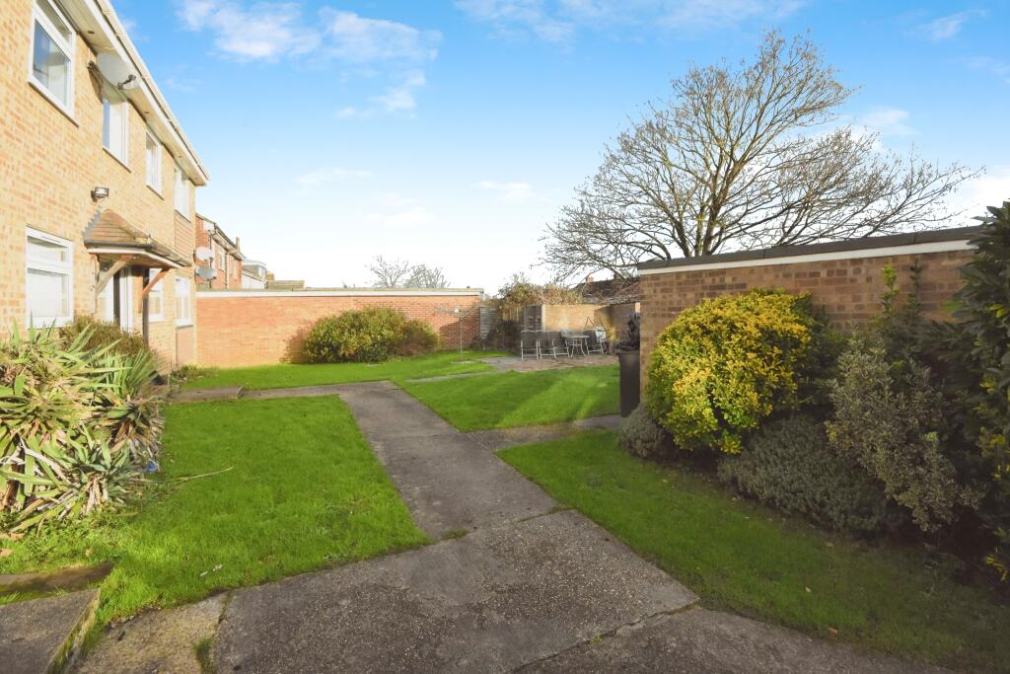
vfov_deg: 77.3
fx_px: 421
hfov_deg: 100.4
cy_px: 337
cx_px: 505
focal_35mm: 15
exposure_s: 1/1600
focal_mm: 10
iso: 2500
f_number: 8
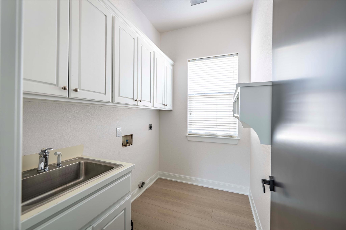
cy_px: 115
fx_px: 135
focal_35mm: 14
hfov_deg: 104.3
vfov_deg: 81.2
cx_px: 173
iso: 32
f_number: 3.2
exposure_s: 1/40
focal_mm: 14
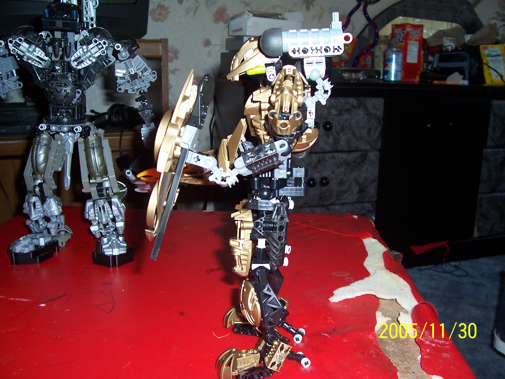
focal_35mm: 34
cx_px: 252
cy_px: 190
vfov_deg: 41.8
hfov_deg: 54.0
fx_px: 496
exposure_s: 1/60
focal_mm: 5.6
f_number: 2.7
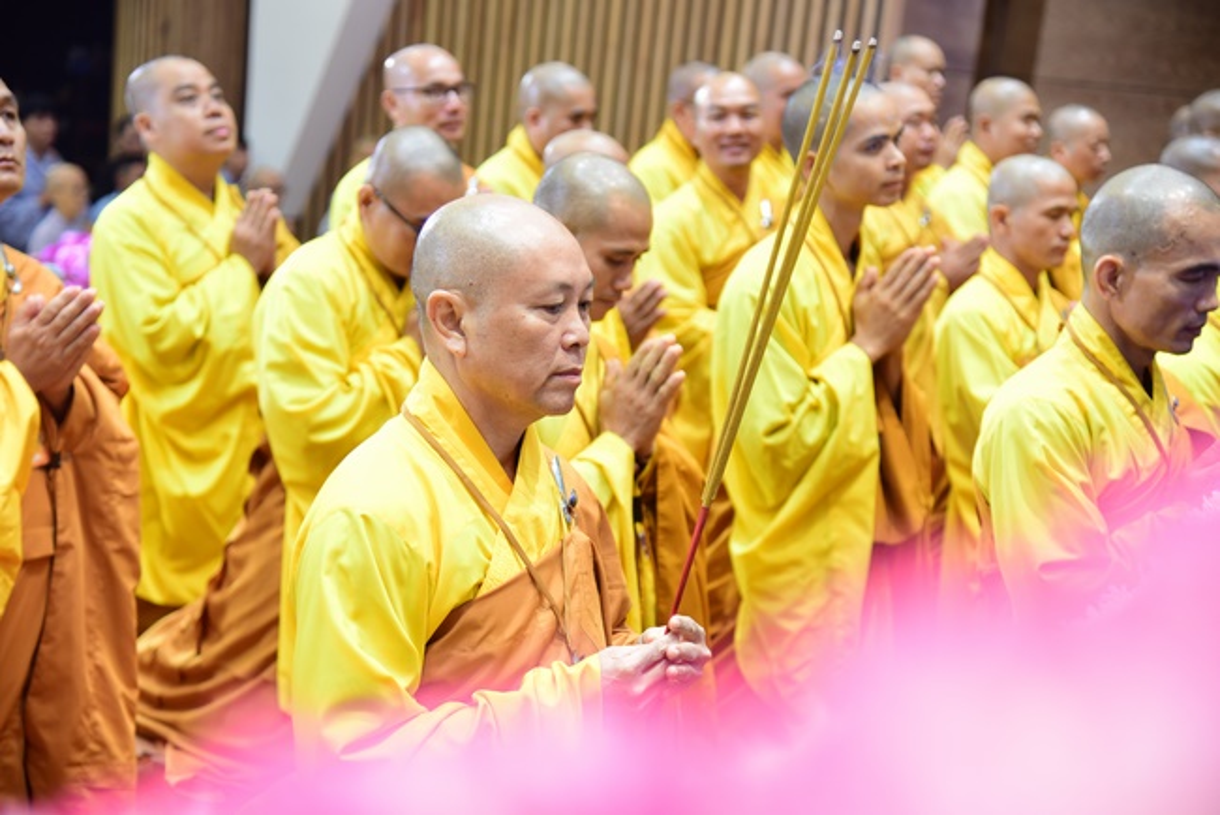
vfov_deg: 19.5
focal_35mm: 70
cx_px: 610
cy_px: 408
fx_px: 2373
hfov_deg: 28.8
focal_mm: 70
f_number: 4
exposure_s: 1/40
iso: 1000
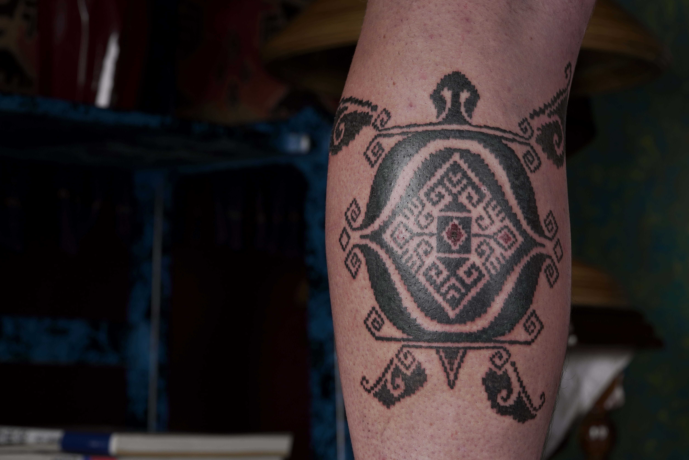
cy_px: 230
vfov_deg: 15.2
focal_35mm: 90
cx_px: 344
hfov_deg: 22.6
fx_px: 1722
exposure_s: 1/160
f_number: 9
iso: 250
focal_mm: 90
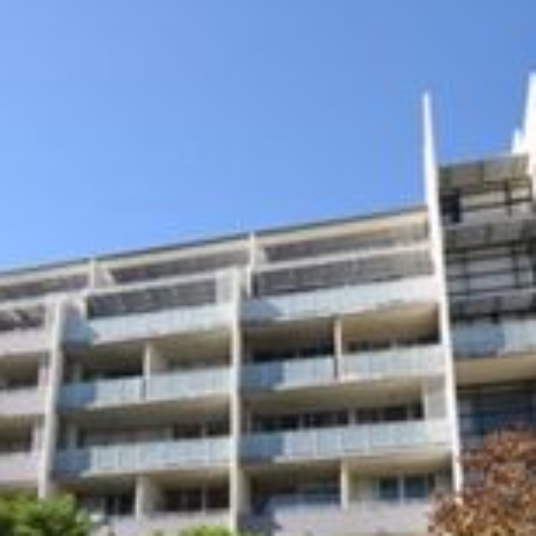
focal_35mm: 39
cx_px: 244
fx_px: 683
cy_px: 458
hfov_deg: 42.8
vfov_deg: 40.4
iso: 100
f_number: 7.1
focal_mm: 10
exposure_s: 1/200
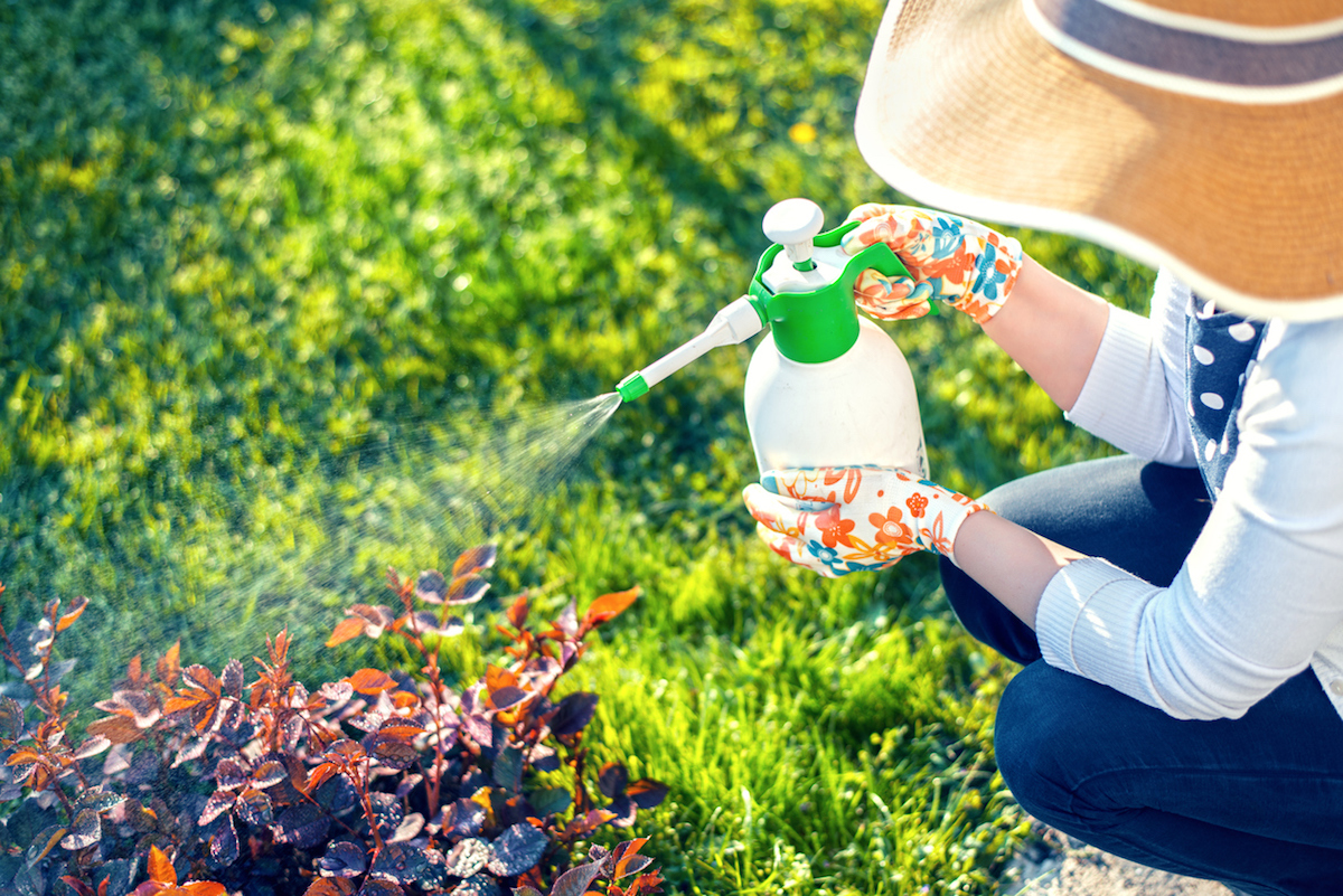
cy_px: 448
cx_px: 672
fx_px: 1866
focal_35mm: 50
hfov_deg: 39.6
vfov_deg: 27.0
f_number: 2.5
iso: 125
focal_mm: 50
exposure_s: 1/400
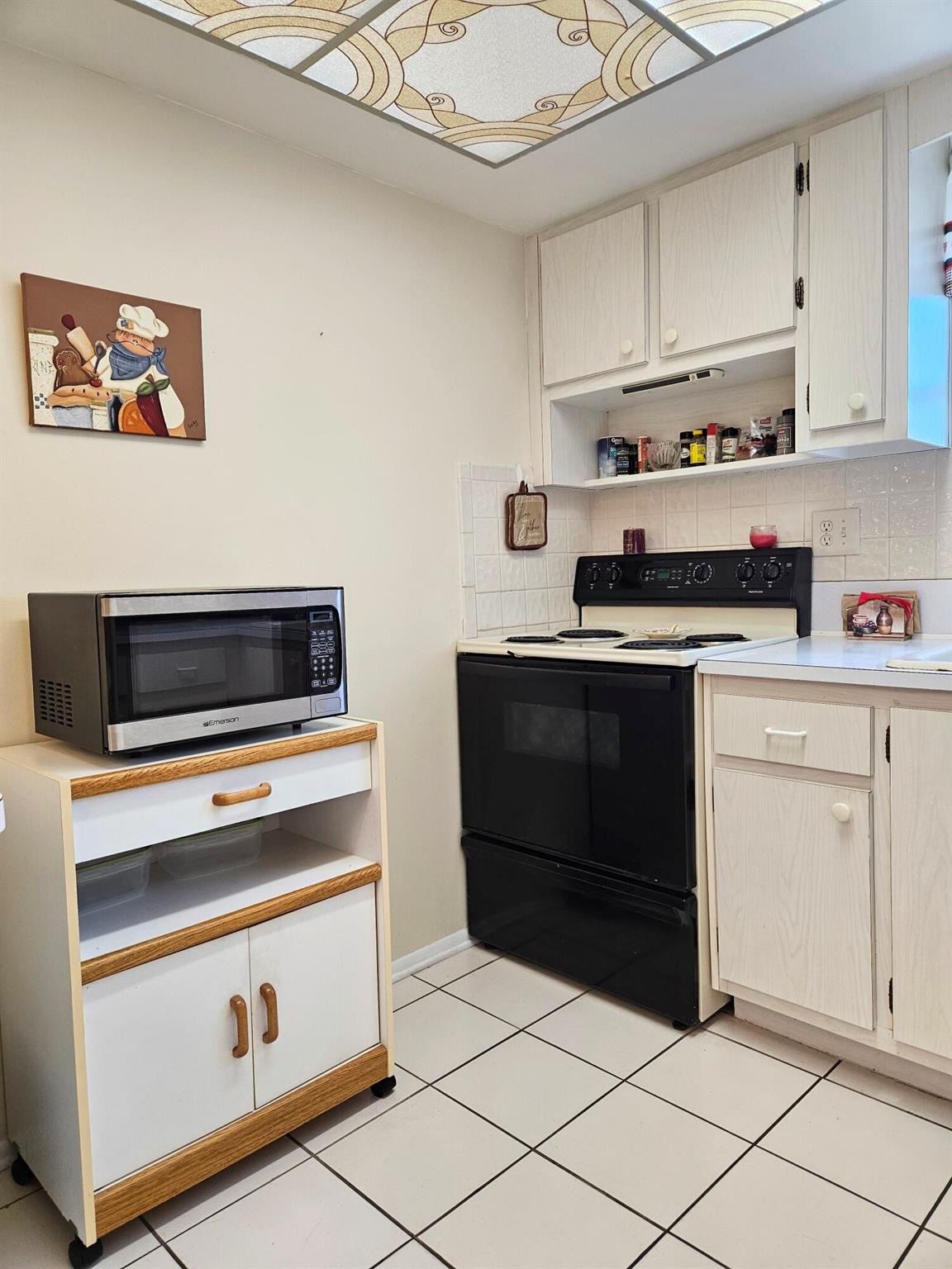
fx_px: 843
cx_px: 476
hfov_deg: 58.9
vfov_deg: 73.9
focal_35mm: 23
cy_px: 634
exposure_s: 1/120
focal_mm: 5.4
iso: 160
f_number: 1.8
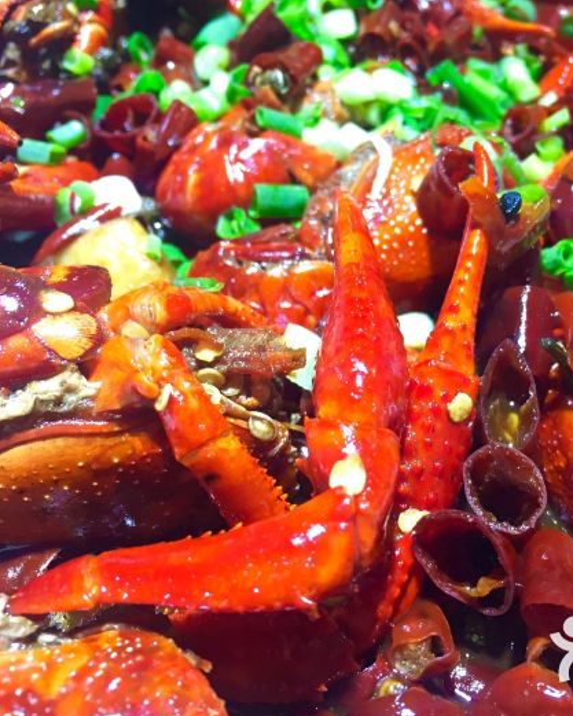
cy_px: 359
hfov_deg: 38.4
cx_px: 414
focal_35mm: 38
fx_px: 805
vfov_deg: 47.9
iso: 80
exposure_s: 1/30
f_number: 2.2
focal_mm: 4.15
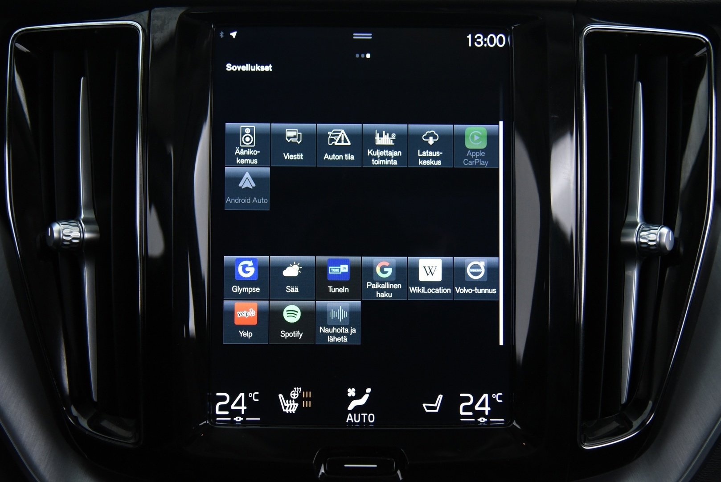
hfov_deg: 50.7
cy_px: 241
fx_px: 761
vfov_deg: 35.1
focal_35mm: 38
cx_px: 360
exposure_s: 1/40
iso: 4000
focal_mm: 38
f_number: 4
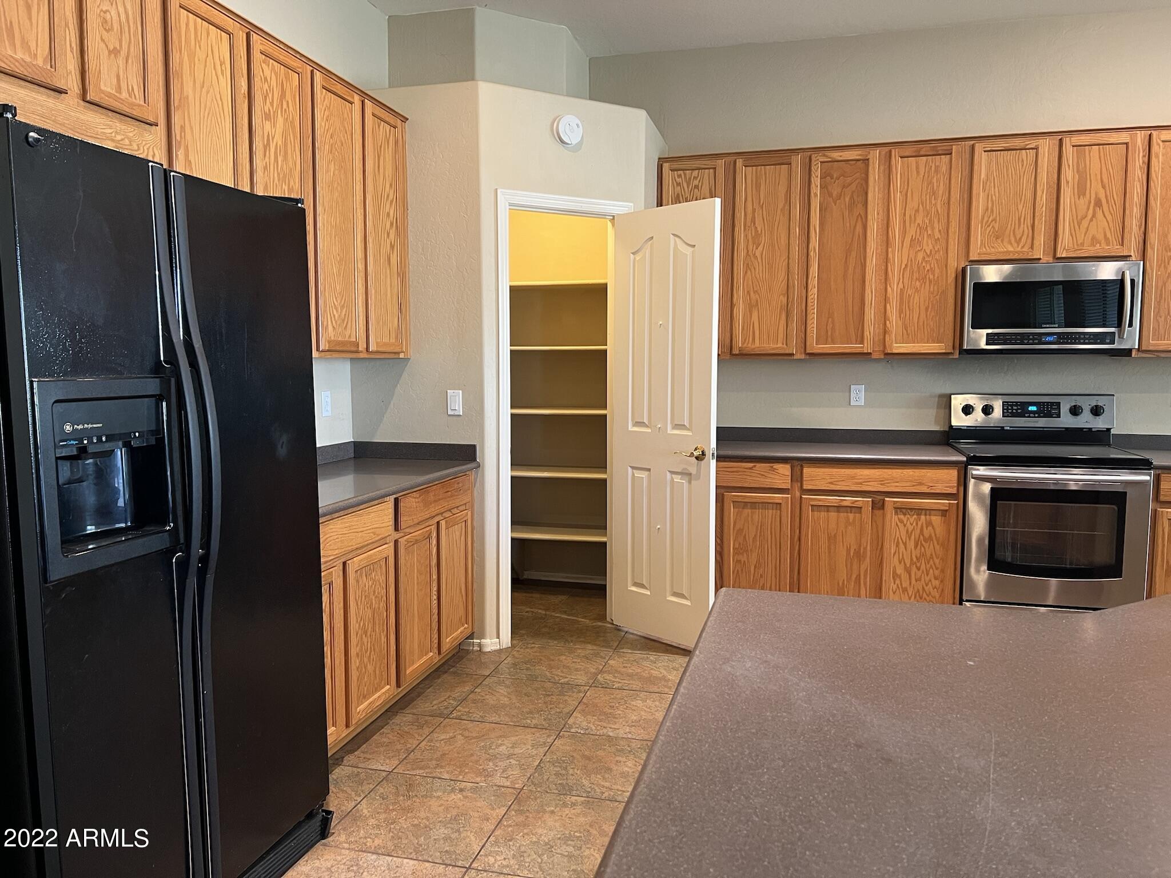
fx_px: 880
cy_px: 439
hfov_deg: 67.3
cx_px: 586
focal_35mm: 26
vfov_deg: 53.1
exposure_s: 1/60
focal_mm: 5.7
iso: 200
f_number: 1.5
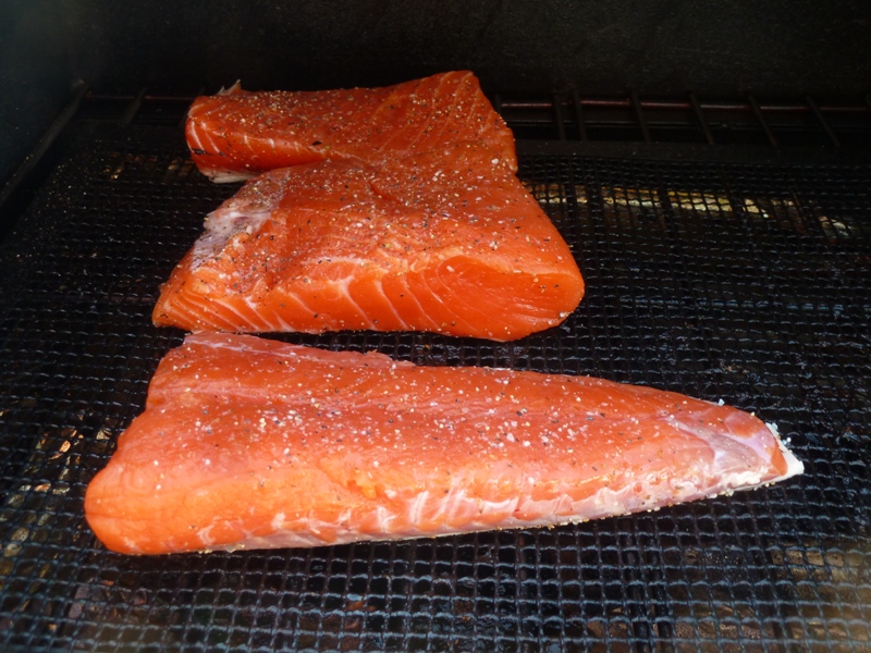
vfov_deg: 36.0
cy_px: 326
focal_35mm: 40
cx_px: 436
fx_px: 1006
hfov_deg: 46.8
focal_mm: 6.5
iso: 160
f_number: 3.6
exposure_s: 1/30
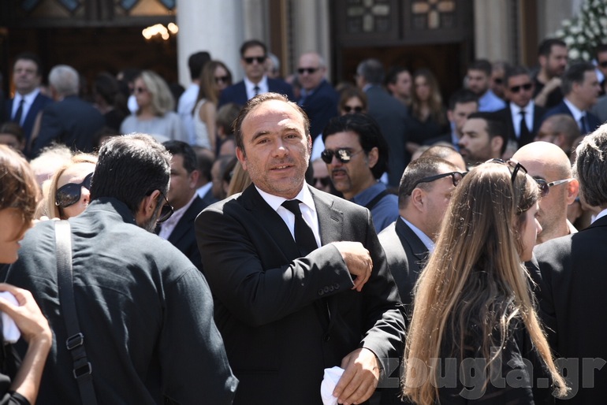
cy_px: 202
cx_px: 304
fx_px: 2024
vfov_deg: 11.4
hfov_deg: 17.1
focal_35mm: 120
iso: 250
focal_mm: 120
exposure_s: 1/250
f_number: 5
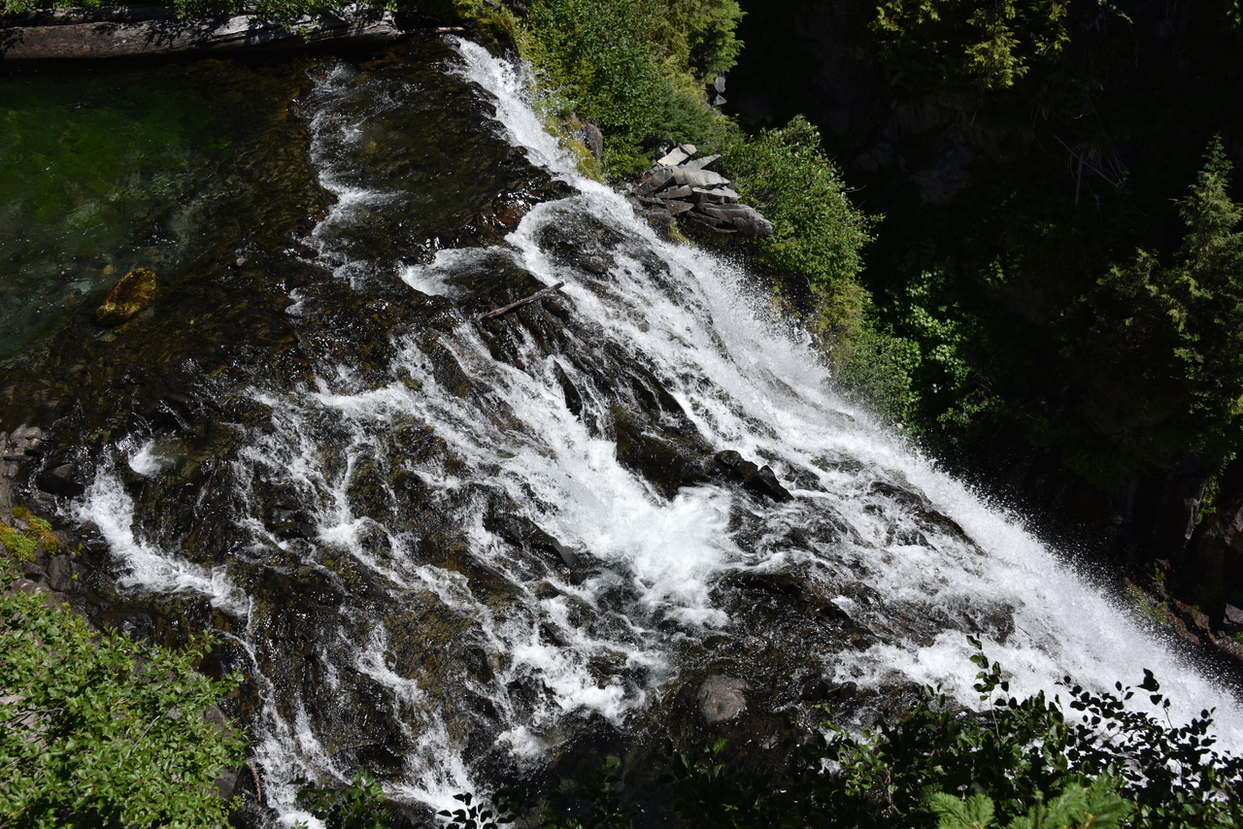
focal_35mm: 48
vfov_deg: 28.1
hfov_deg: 41.1
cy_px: 414
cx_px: 622
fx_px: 1658
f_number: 10
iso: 100
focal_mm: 48
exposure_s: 1/400
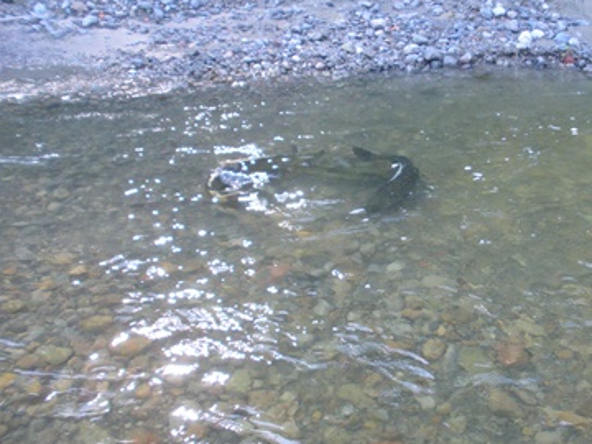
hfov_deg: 37.6
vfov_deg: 29.1
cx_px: 409
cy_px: 210
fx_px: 855
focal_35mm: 50
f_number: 3.5
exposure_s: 1/120
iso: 259
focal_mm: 6.3
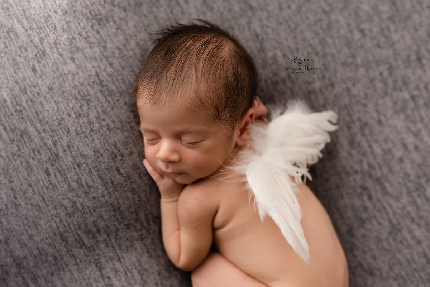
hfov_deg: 54.4
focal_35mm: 35
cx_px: 215
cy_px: 144
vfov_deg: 37.9
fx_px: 418
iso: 125
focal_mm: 35
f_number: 2.8
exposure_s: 1/160
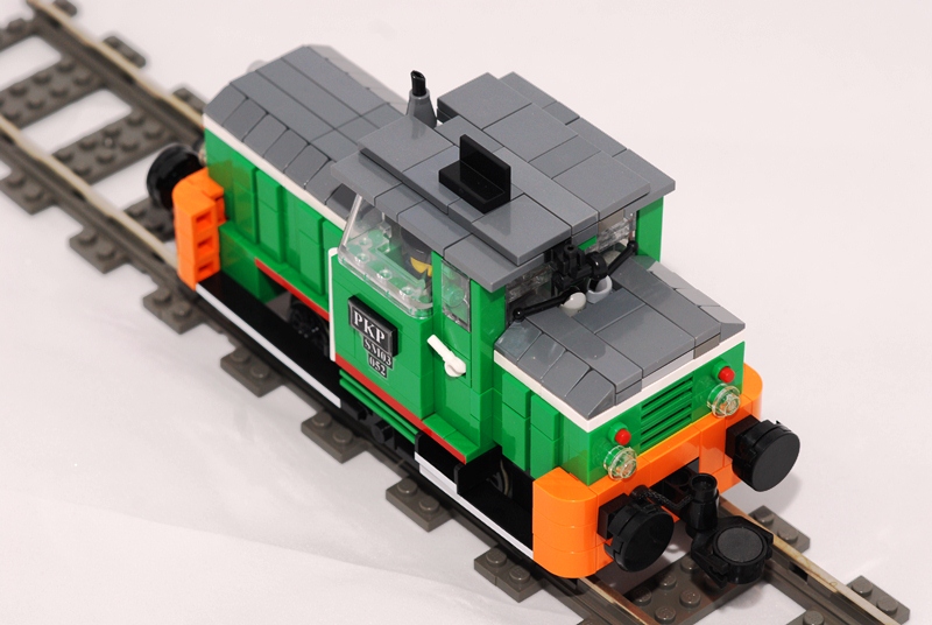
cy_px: 312
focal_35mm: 128
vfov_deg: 10.8
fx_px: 3306
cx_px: 466
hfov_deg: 16.0
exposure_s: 1/90
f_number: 8
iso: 320
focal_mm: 85
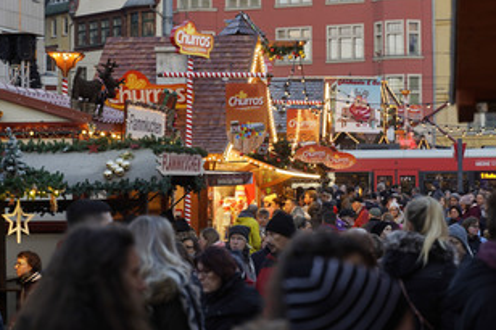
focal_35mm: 110
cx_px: 250
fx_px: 1515
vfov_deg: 12.4
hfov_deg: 18.6
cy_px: 124
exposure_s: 1/125
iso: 200
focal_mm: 75
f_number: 3.5
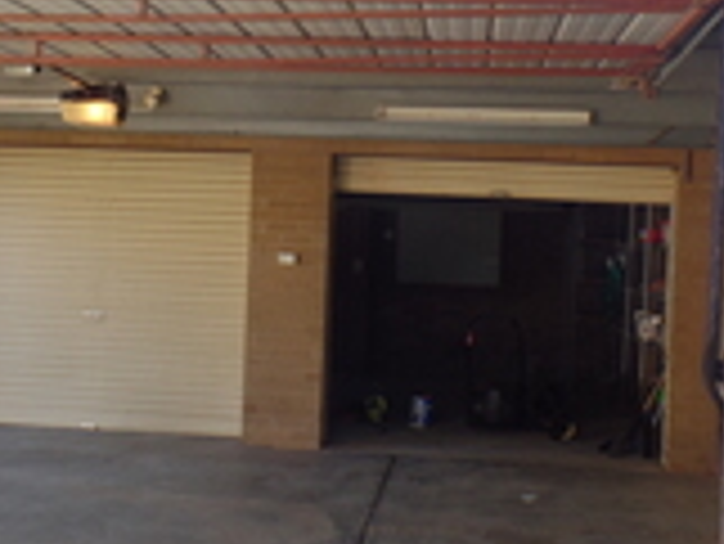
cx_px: 315
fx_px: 1193
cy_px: 261
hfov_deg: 33.7
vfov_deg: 25.7
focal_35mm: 57
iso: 80
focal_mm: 4.1
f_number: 3.5
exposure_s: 1/90
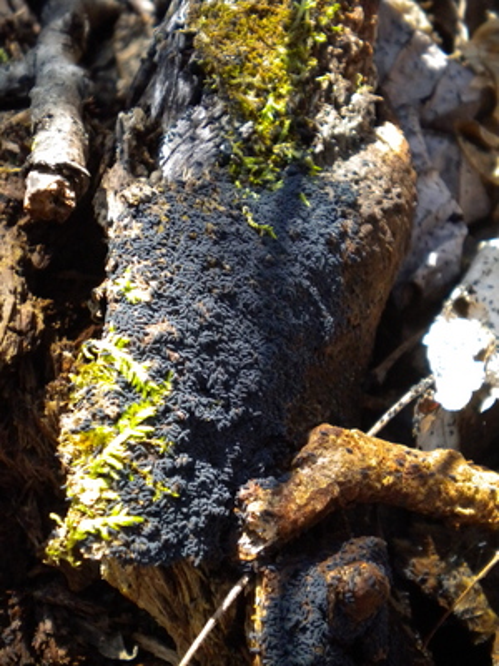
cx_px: 250
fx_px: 788
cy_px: 333
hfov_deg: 35.1
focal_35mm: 41
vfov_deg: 45.8
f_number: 3.5
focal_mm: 7.4
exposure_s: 1/405
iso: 400
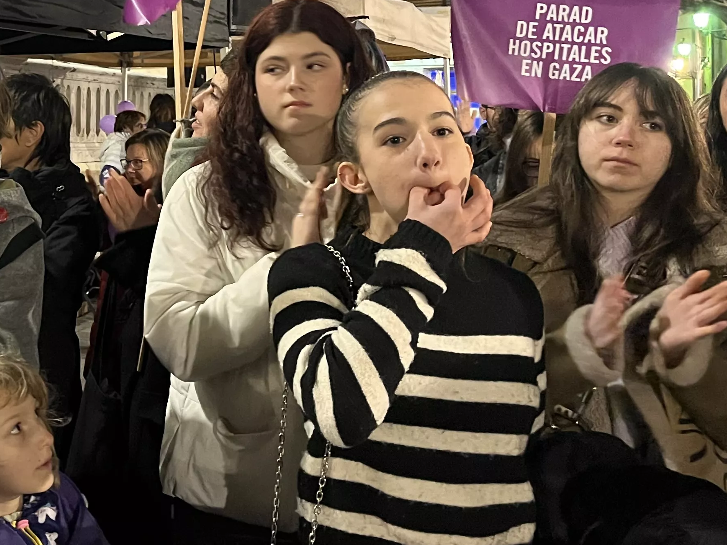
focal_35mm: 59
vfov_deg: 24.4
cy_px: 100
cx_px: -16
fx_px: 1239
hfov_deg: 30.2
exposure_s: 1/25
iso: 500
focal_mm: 5.1
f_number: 1.6
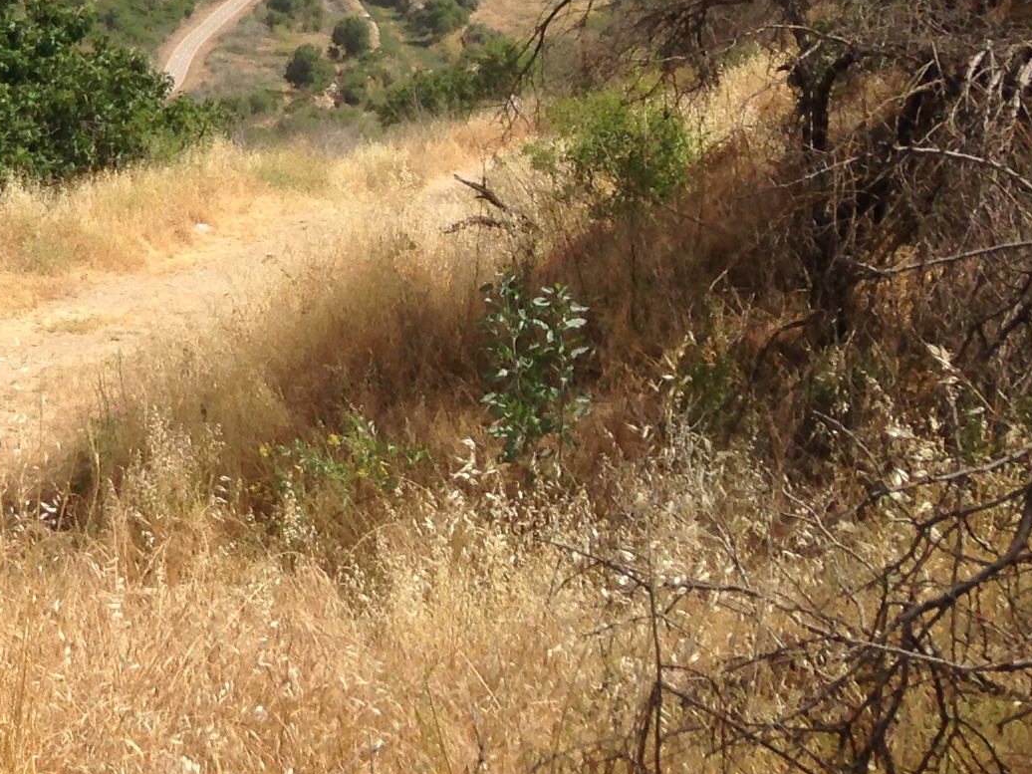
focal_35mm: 104
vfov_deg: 14.0
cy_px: -29
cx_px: -518
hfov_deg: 17.1
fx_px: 3101
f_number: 2.4
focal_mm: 4.12
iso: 50
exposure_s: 1/1550
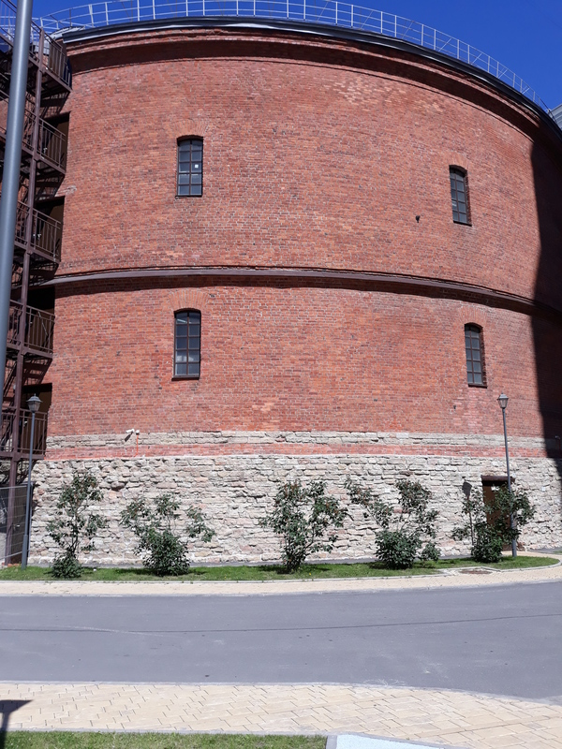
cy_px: 374
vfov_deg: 65.3
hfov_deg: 51.4
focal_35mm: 27
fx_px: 584
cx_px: 281
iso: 40
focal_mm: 3.71
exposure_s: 1/1600
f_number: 1.7
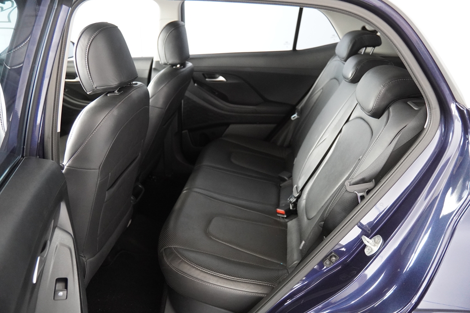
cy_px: 156
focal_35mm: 30
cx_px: 235
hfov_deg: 61.9
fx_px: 392
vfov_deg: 43.6
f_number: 2.8
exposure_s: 1/160
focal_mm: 20
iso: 3200
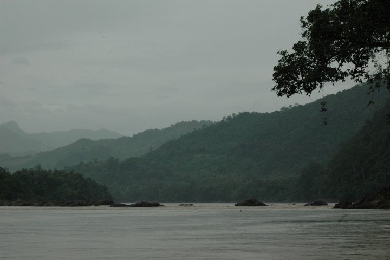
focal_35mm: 105
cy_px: 130
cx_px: 195
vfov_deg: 13.0
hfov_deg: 19.5
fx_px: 1137
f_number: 11
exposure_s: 1/500
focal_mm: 70
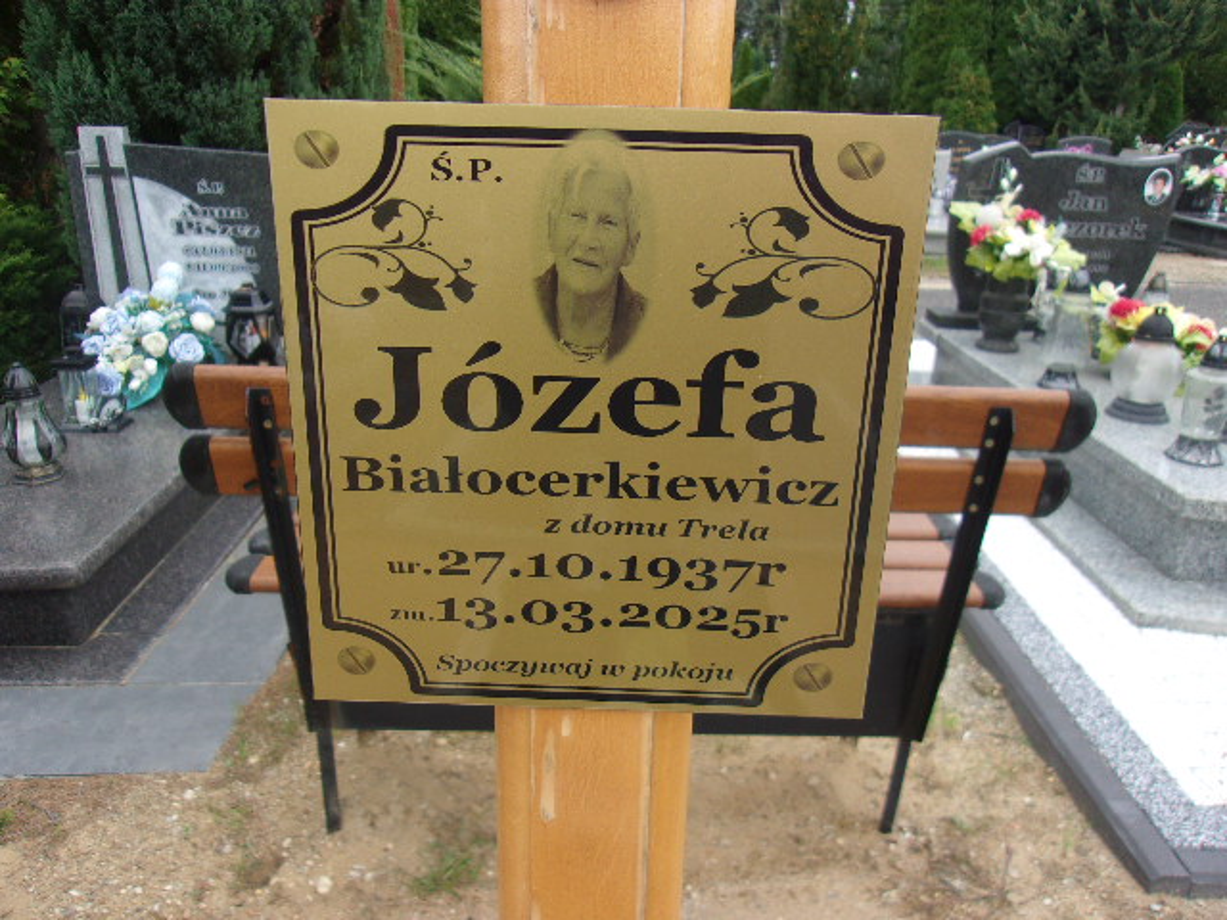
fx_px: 957
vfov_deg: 51.4
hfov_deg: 65.3
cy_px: 460
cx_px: 614
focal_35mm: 27
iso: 80
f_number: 3
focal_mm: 4.9
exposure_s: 1/170
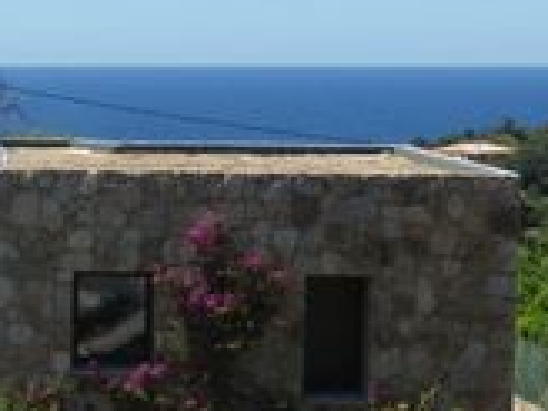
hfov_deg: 12.6
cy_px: 244
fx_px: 2264
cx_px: -448
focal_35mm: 143
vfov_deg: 10.4
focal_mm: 7
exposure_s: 1/800
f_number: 4
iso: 80
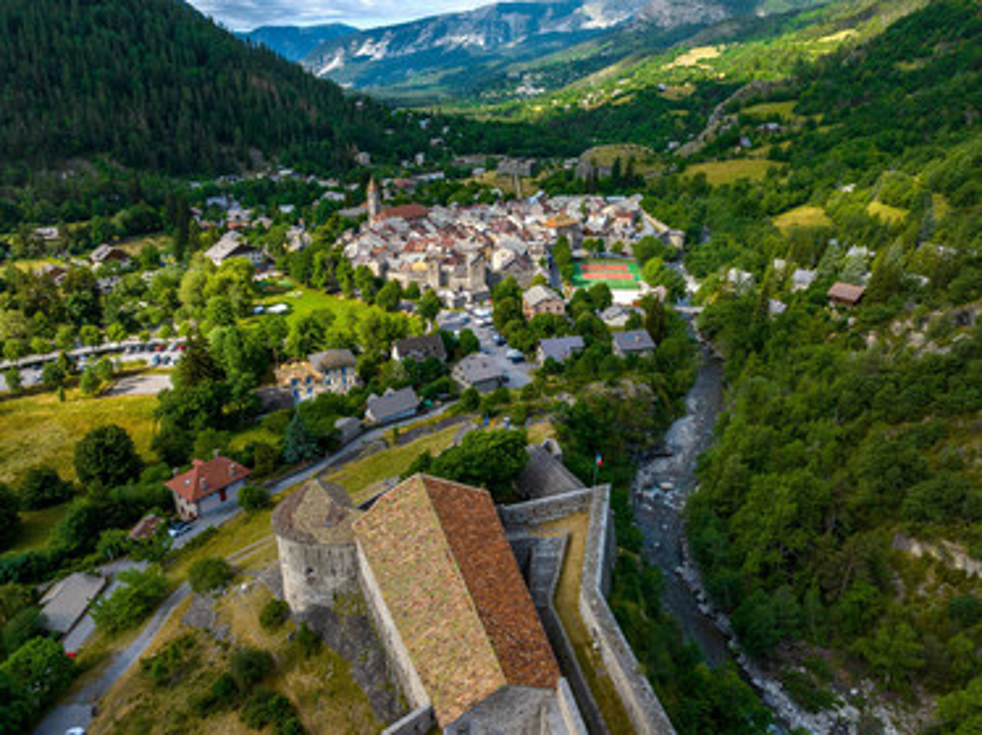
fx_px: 680
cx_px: 491
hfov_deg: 71.6
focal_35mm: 24
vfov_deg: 56.8
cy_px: 368
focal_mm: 12.3
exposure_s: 1/400
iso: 200
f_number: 8
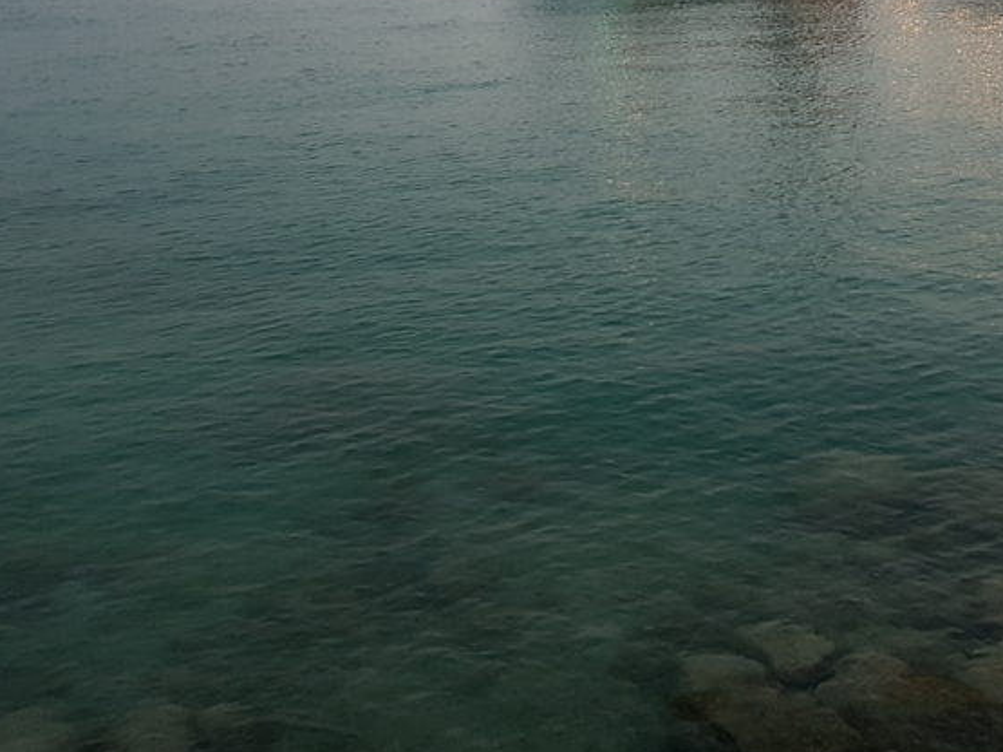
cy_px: 80
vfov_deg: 29.1
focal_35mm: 48
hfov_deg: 39.3
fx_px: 1391
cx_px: 647
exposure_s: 1/25
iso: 250
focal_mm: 4.2
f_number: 1.7
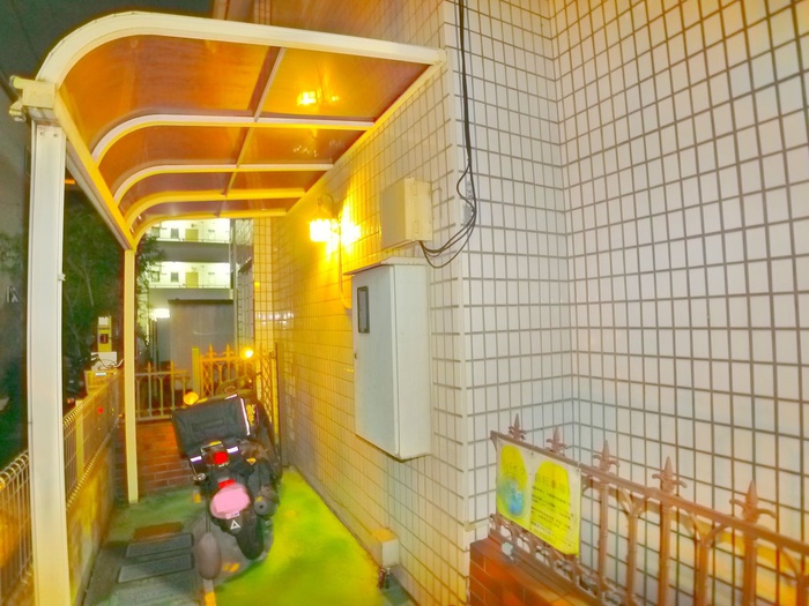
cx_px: 404
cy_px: 303
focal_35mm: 24
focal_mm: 5.1
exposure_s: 1/2
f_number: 2
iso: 400
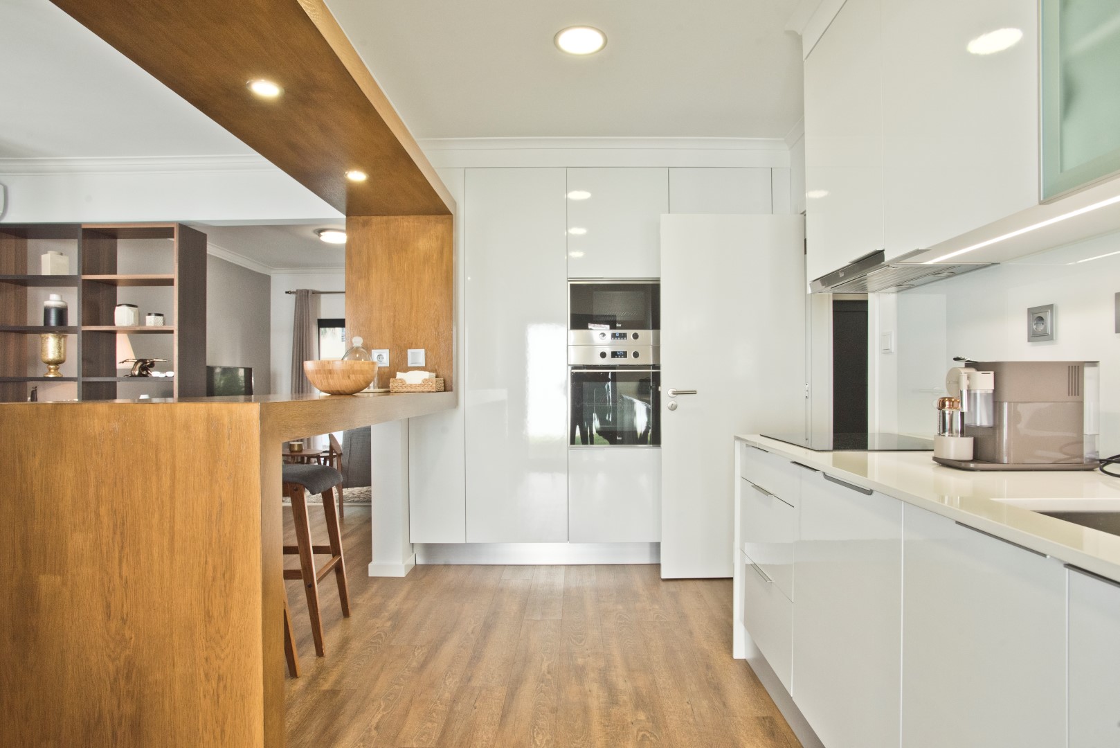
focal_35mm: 24
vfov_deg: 53.2
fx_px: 747
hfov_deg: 73.7
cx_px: 560
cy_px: 374
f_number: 13
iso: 800
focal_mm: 24
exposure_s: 1/80
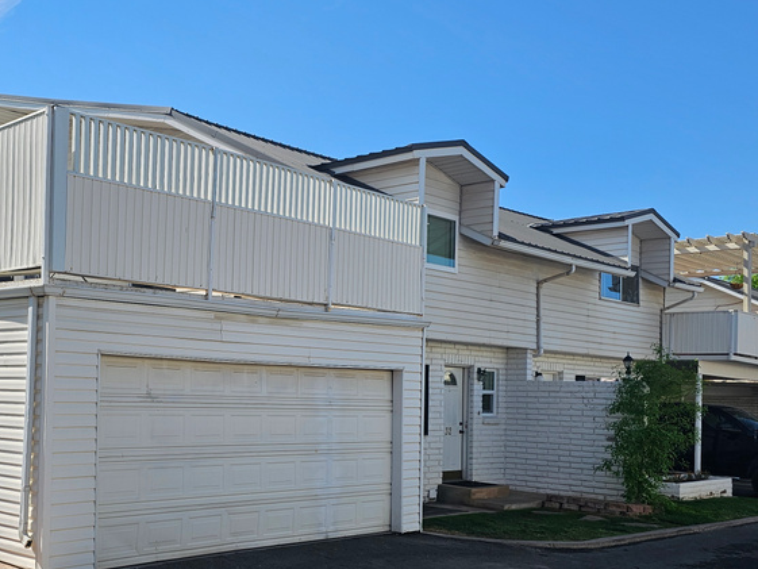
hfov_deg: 43.1
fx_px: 920
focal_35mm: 42
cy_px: 366
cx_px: 174
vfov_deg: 34.1
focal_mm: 6.3
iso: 16
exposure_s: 1/1304
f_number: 1.7
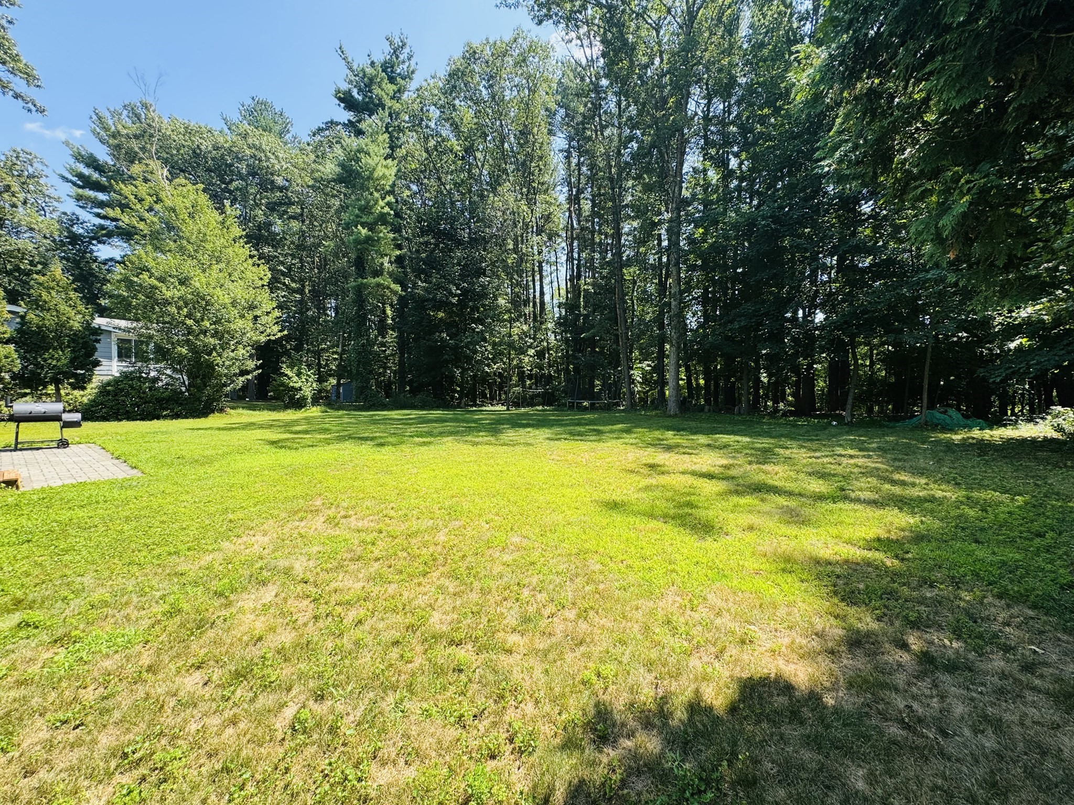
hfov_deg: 102.1
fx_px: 434
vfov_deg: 85.7
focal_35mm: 14
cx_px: 537
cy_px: 402
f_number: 2.2
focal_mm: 2.22
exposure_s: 1/548
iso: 40
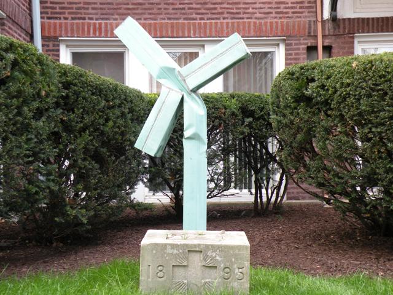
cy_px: 148
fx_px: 636
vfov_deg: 26.1
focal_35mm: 56
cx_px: 196
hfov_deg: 34.3
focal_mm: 9.8
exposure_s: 1/60.7
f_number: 3.5
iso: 73
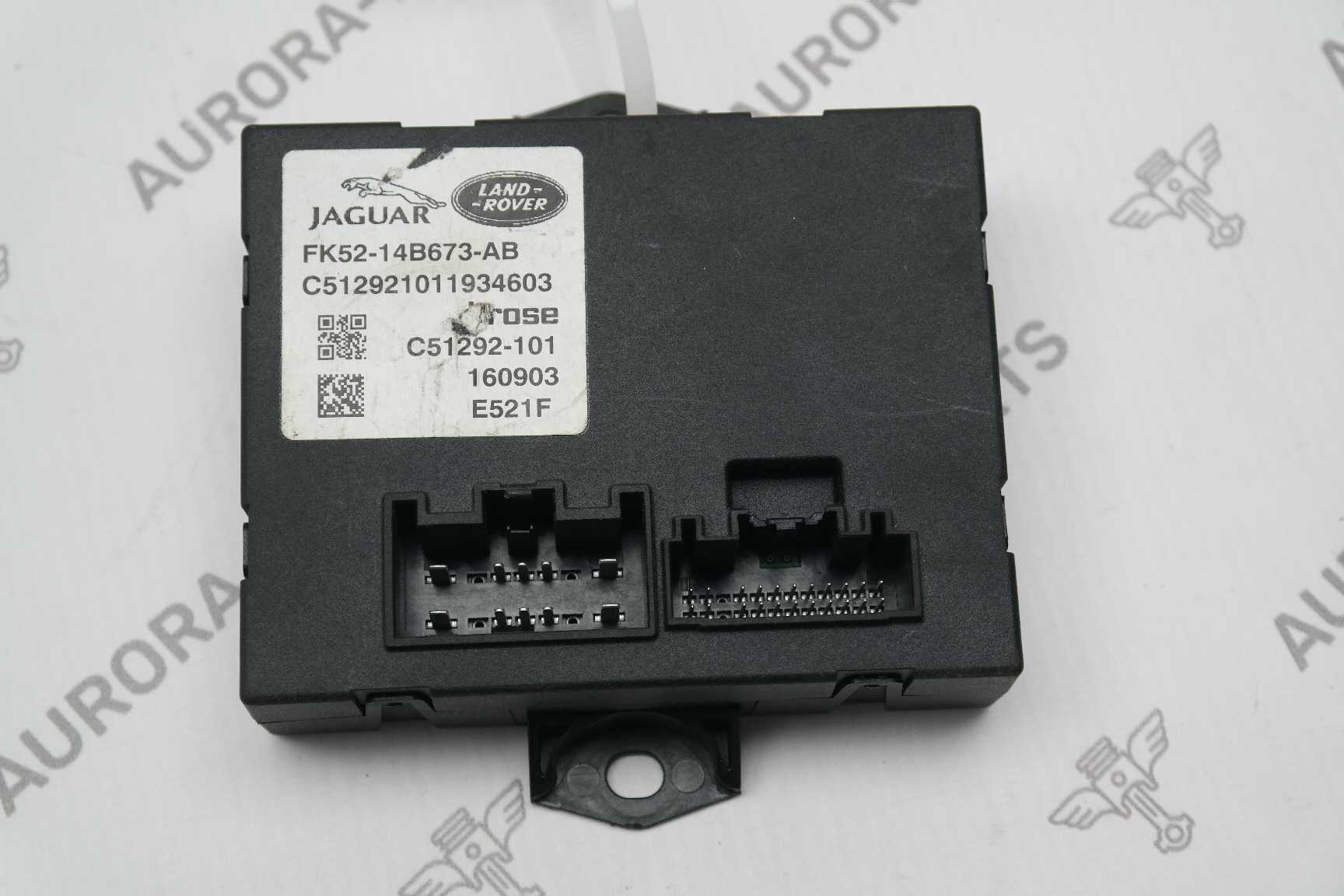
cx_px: 672
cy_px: 448
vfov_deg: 19.7
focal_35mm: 69
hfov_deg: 29.2
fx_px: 2576
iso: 400
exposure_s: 1/80
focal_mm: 45
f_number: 5
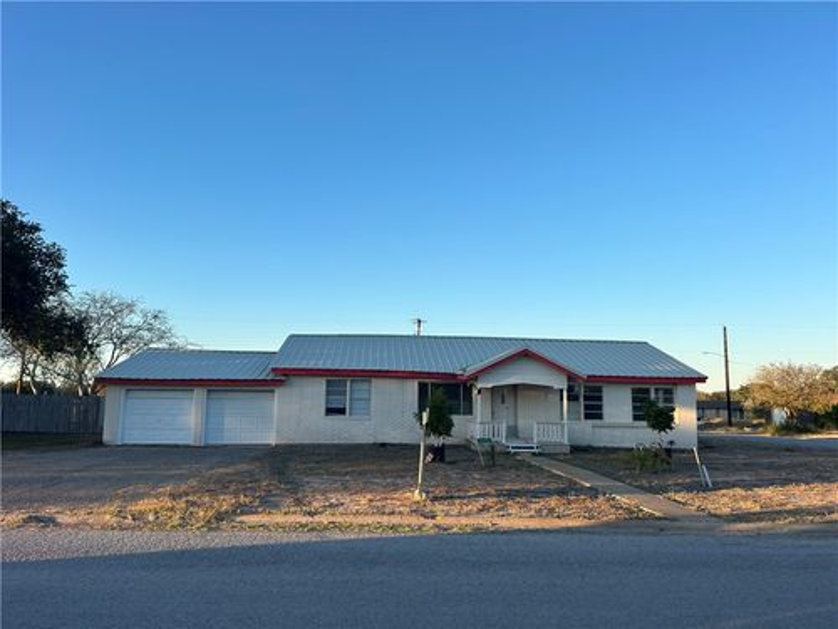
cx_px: 419
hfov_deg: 67.3
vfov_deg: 53.1
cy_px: 314
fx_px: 629
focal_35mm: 26
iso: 50
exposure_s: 1/1645
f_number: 1.5
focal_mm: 5.7
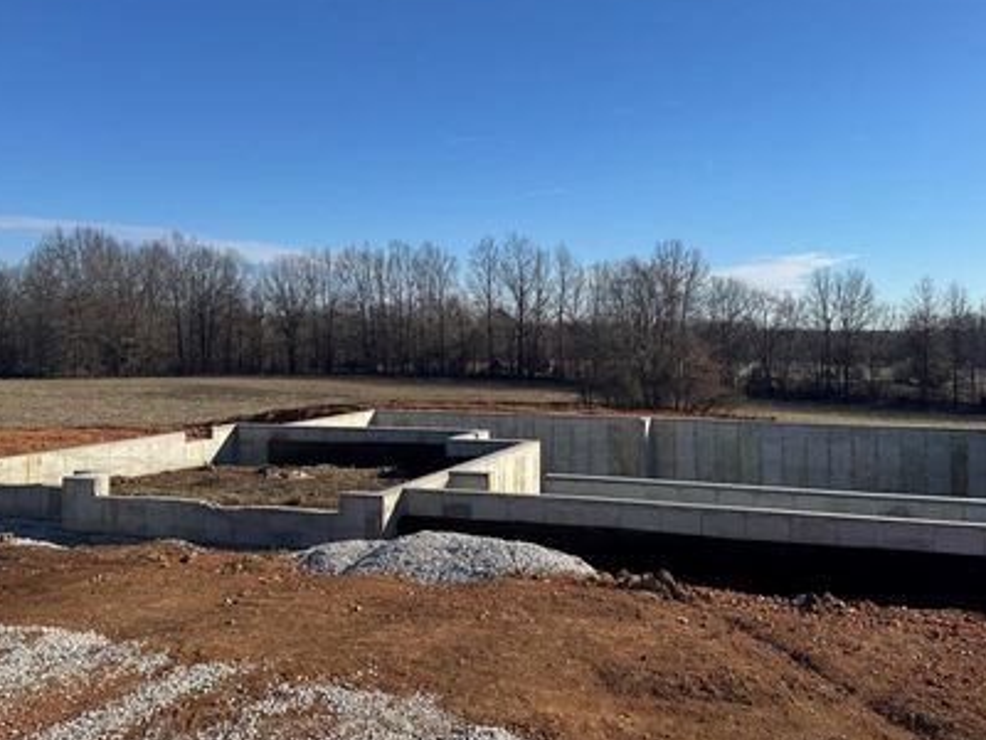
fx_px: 855
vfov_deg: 46.6
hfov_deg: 59.7
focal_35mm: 30
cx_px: 560
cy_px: 307
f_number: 1.78
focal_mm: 6.76
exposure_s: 1/4950
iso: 80
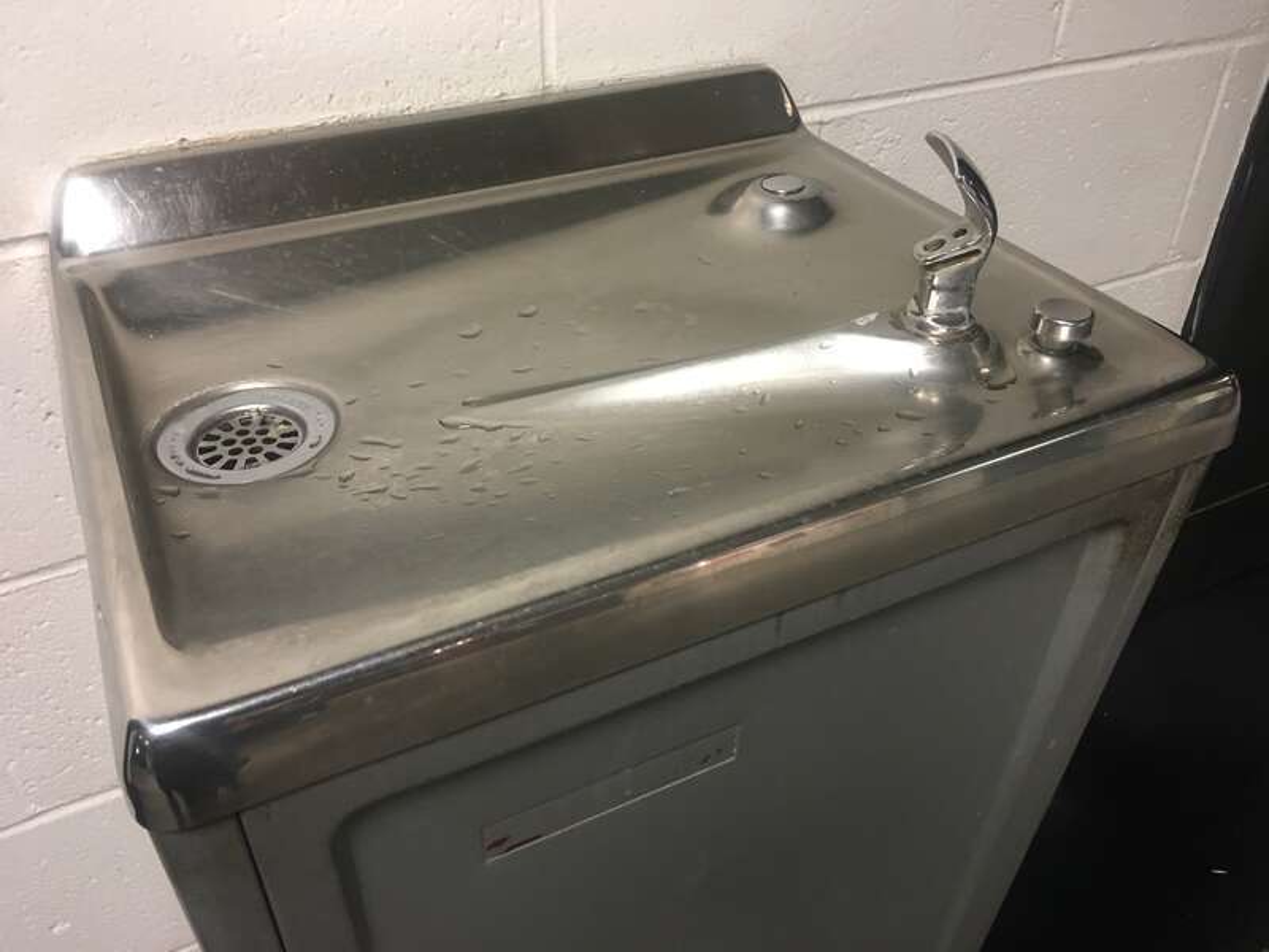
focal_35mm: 29
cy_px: 476
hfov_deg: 61.7
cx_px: 634
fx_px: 1063
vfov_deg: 48.2
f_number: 2.2
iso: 80
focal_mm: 4.15
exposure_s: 1/15
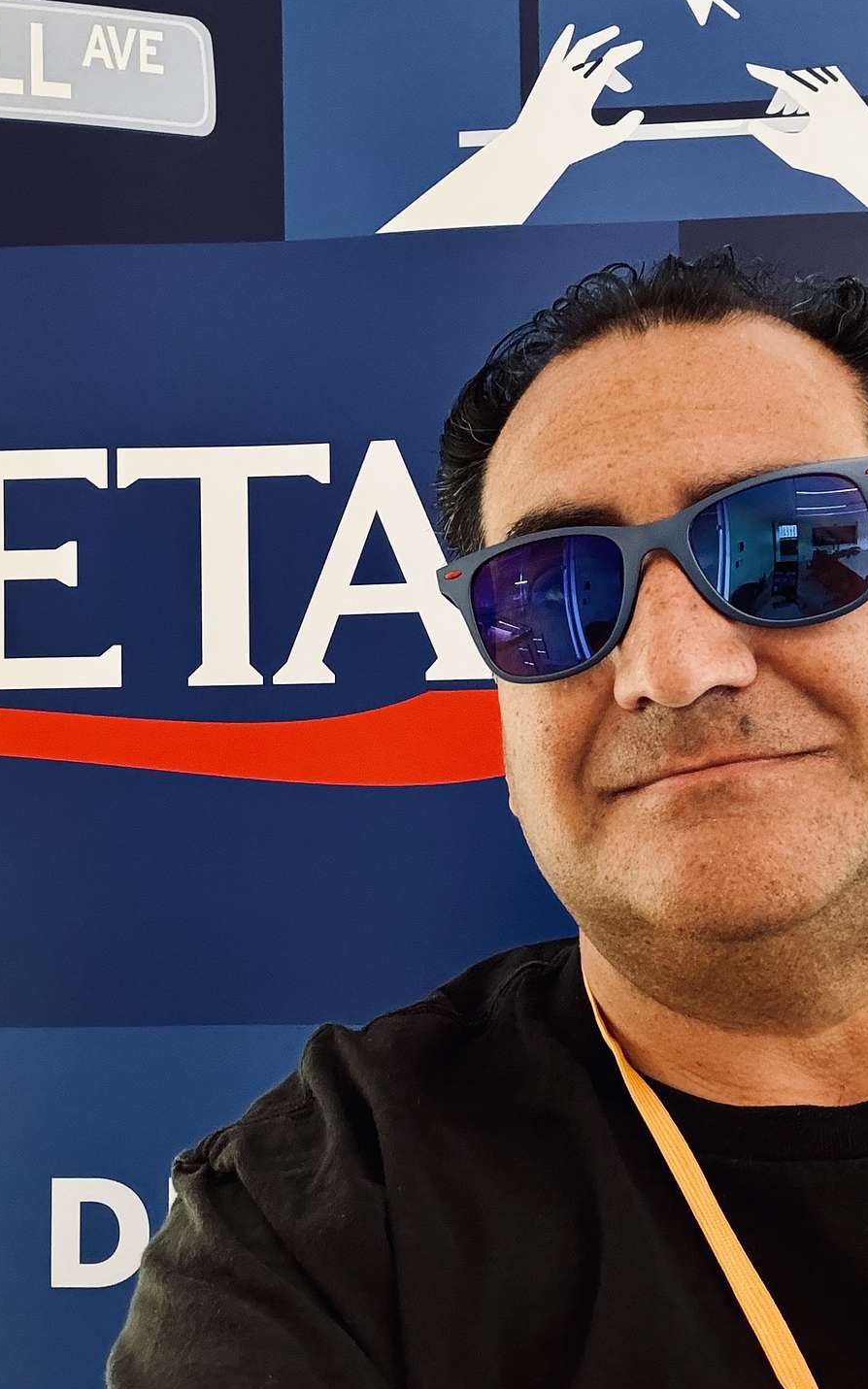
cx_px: 370
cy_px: 692
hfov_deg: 39.3
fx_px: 1212
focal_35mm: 32
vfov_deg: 59.7
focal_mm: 2.69
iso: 250
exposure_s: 1/60
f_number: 1.9
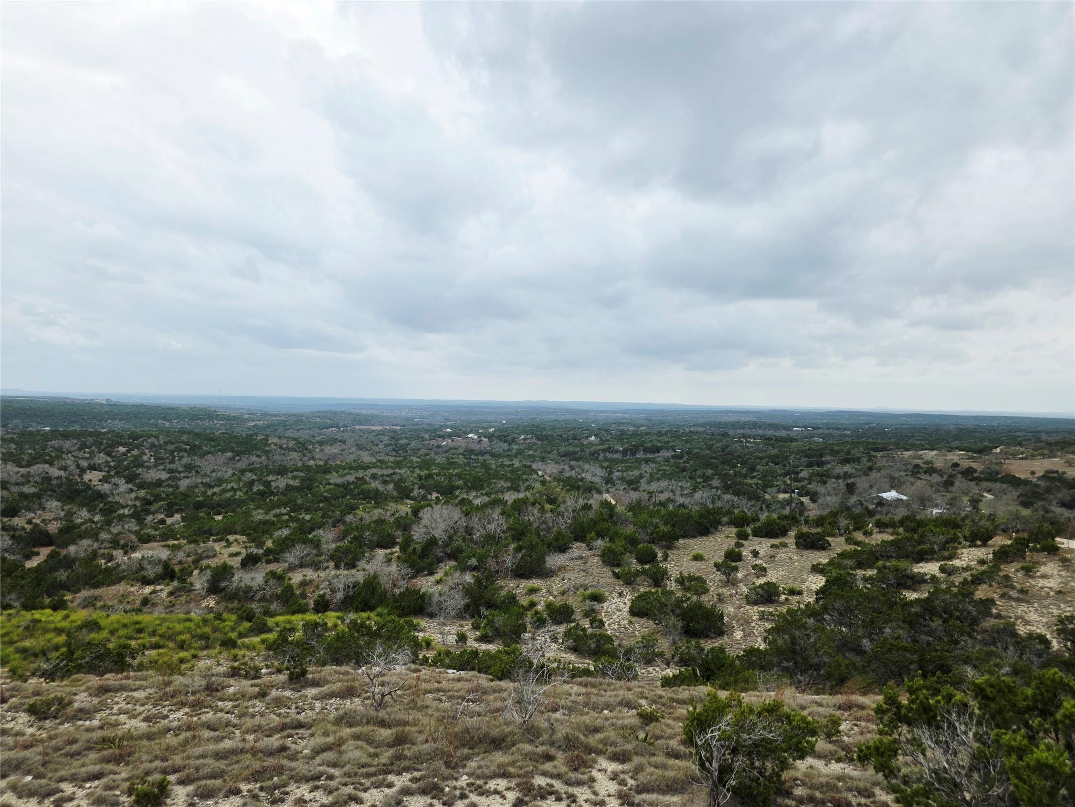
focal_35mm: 23
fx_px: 714
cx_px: 538
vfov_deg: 58.9
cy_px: 404
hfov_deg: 73.9
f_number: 1.7
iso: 80
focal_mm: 6.3
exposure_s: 1/5000
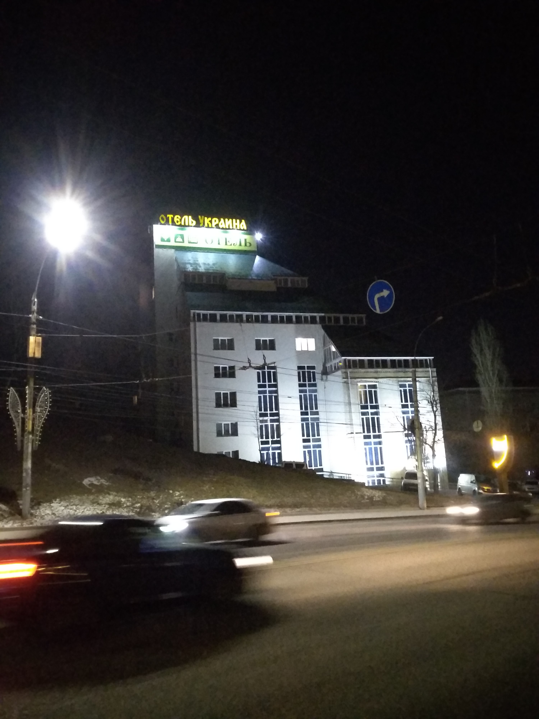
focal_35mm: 22
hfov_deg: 61.1
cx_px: 270
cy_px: 360
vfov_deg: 76.4
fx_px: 457
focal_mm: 3.81
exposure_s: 1/17
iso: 6400
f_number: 2.2
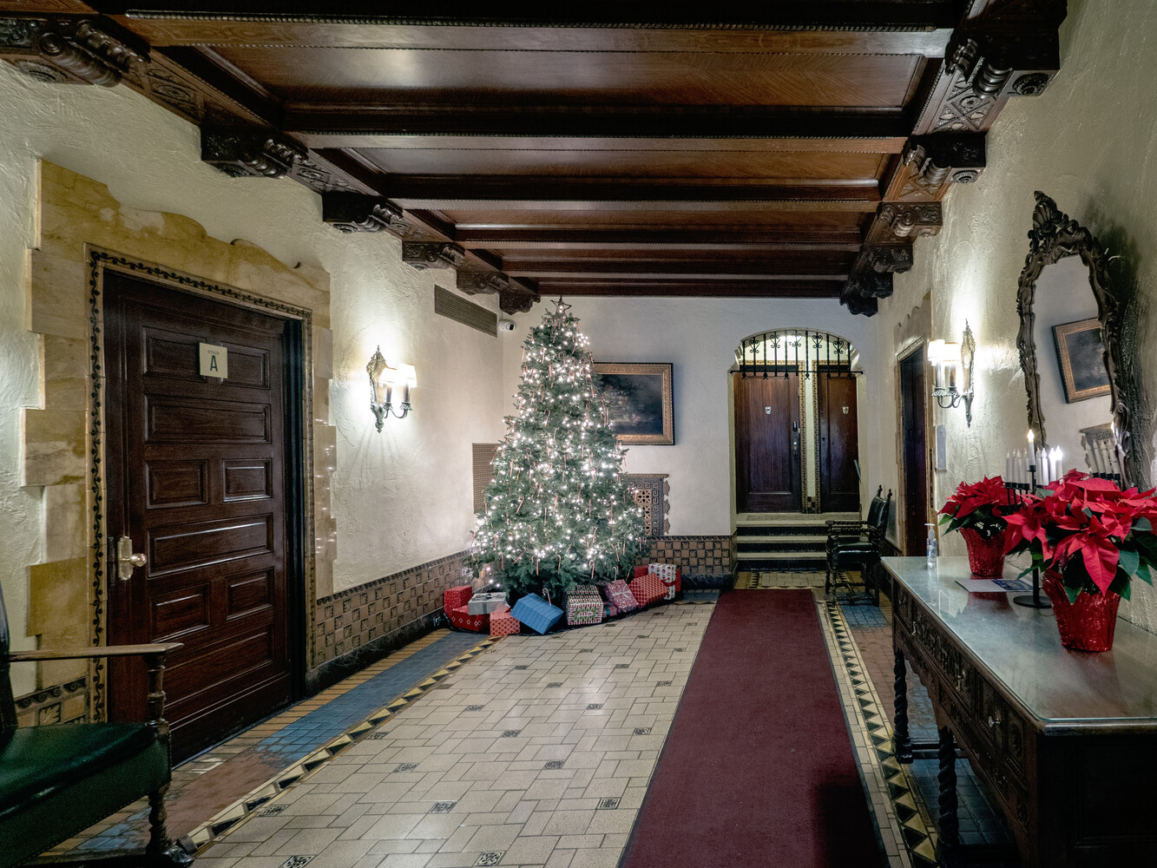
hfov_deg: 94.5
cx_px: 578
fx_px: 535
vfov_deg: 78.1
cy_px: 434
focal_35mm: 16
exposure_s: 1/5
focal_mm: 8
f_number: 4
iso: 800
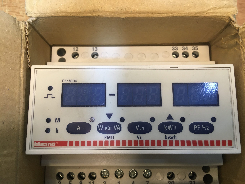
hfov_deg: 61.7
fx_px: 205
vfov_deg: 48.2
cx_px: 122
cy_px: 92
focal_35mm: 29
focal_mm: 4.15
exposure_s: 1/33
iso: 80
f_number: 2.2
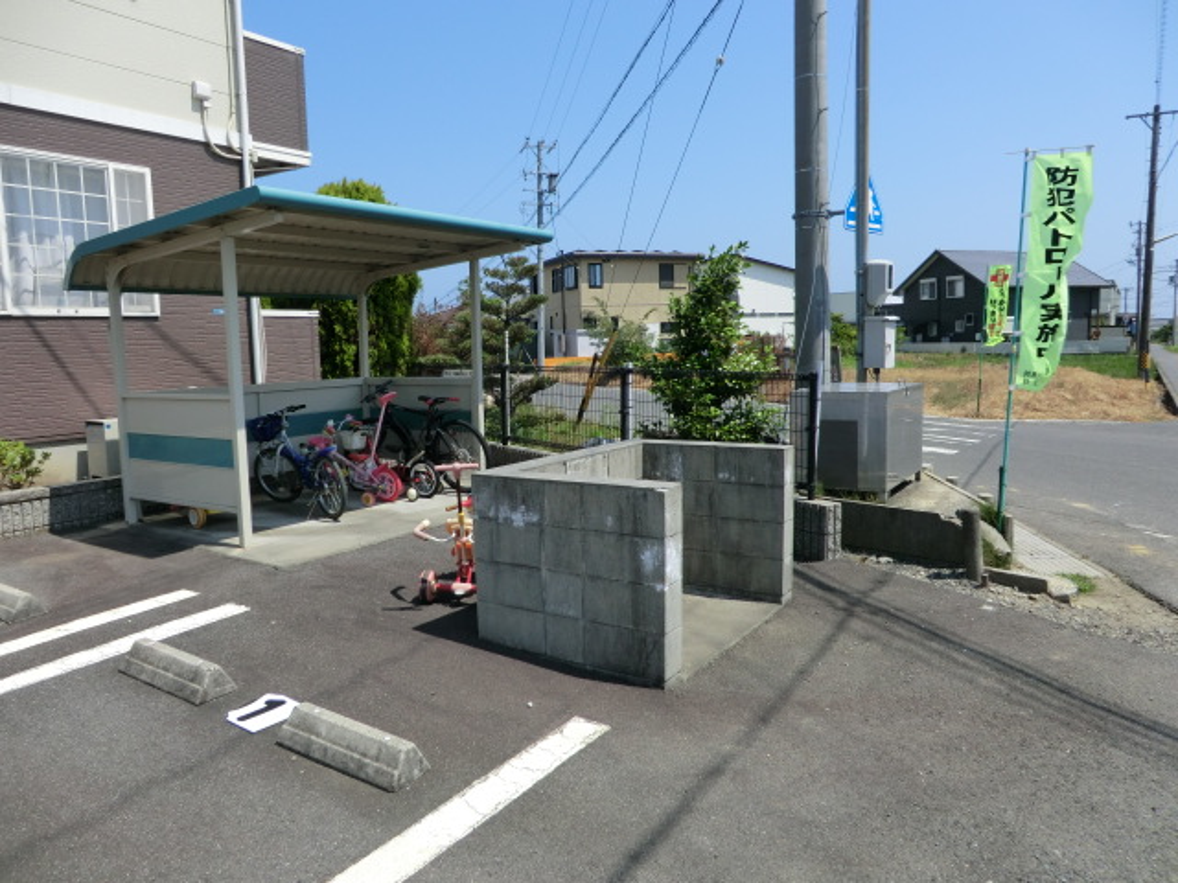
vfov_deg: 56.8
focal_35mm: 24
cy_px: 442
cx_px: 589
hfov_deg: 71.6
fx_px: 817
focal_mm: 4.3
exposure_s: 1/200
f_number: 7.5
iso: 80
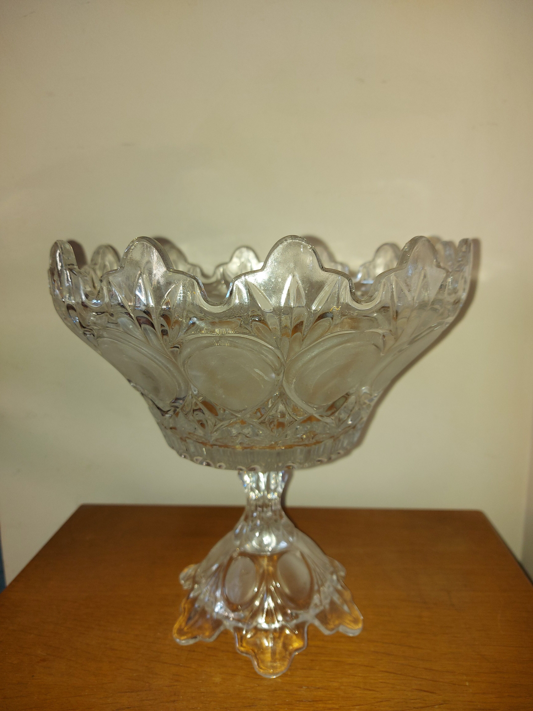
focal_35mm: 24
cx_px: 266
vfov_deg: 71.6
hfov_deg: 56.8
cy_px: 356
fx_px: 493
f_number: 1.8
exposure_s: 1/60
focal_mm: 5.23
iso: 64
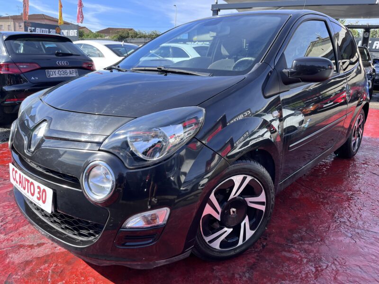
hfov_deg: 67.3
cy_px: 142
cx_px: 190
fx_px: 285
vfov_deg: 53.1
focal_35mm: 26
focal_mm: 5.1
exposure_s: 1/864
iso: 50
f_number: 1.6
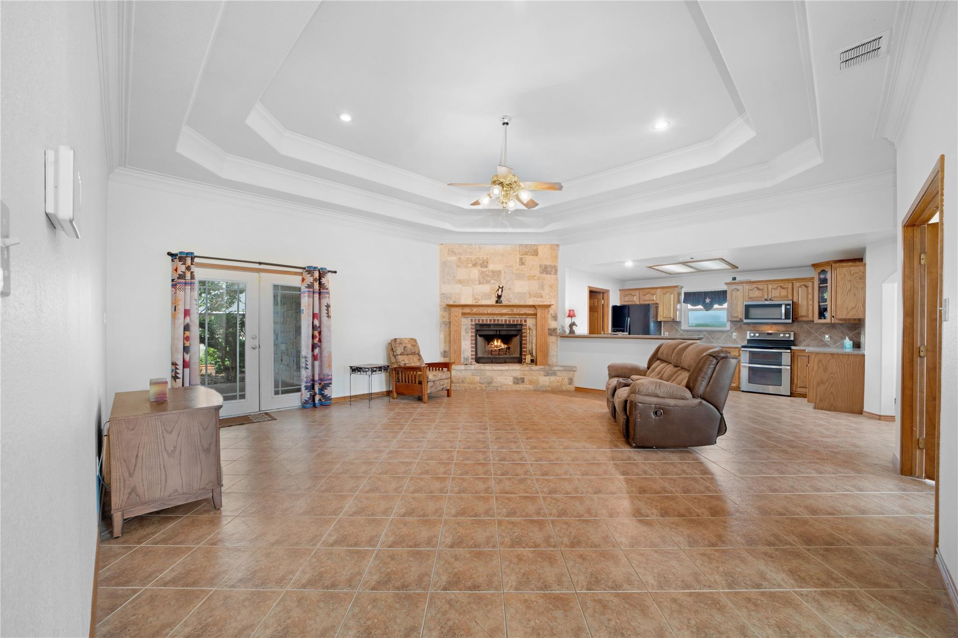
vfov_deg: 81.2
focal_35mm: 14
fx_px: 372
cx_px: 479
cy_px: 319
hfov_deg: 104.3
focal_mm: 14
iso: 100
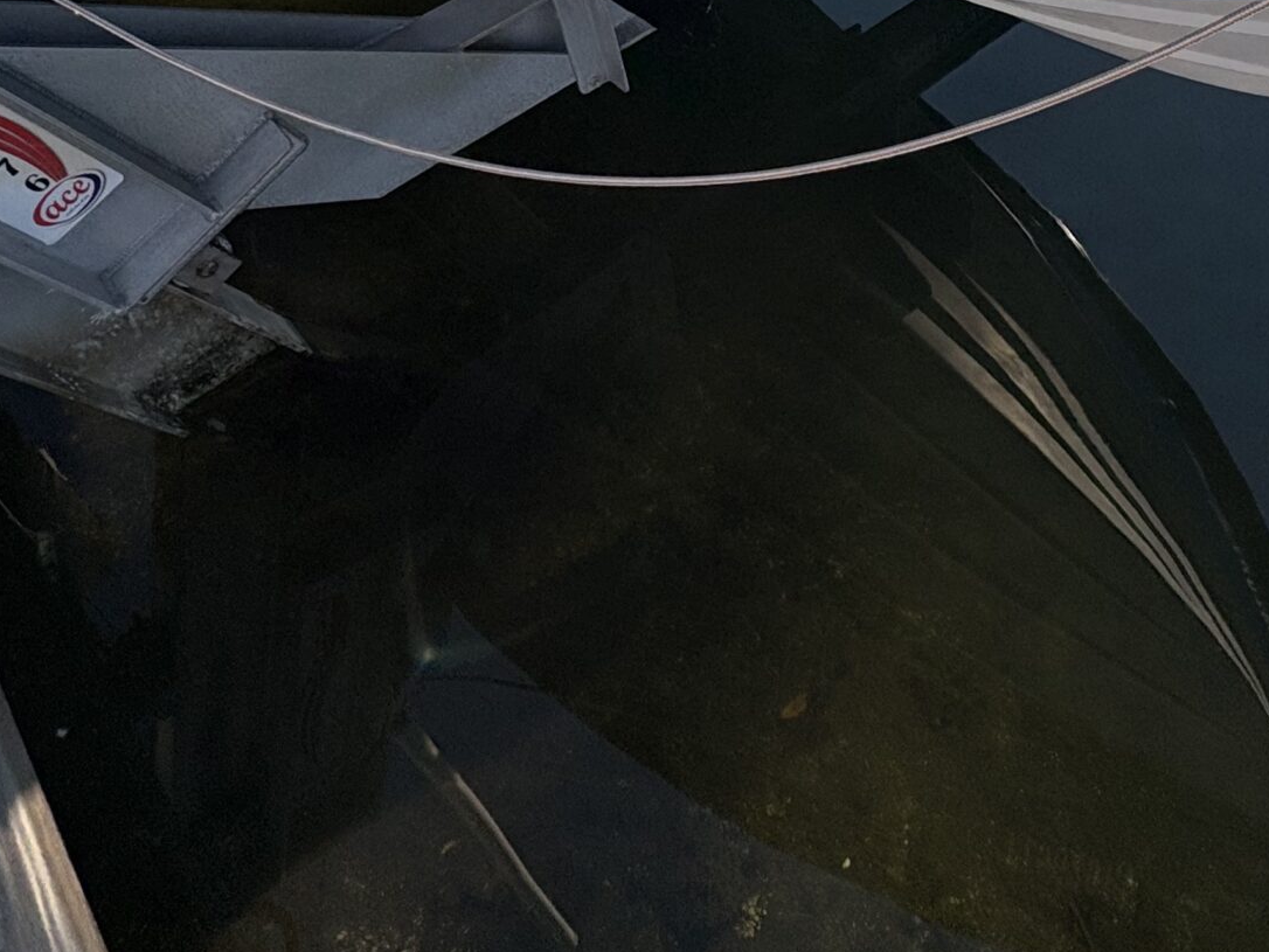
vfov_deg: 37.2
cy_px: -51
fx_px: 1210
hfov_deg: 53.9
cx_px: 873
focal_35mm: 33
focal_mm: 2.22
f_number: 2.2
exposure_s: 1/1567
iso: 50
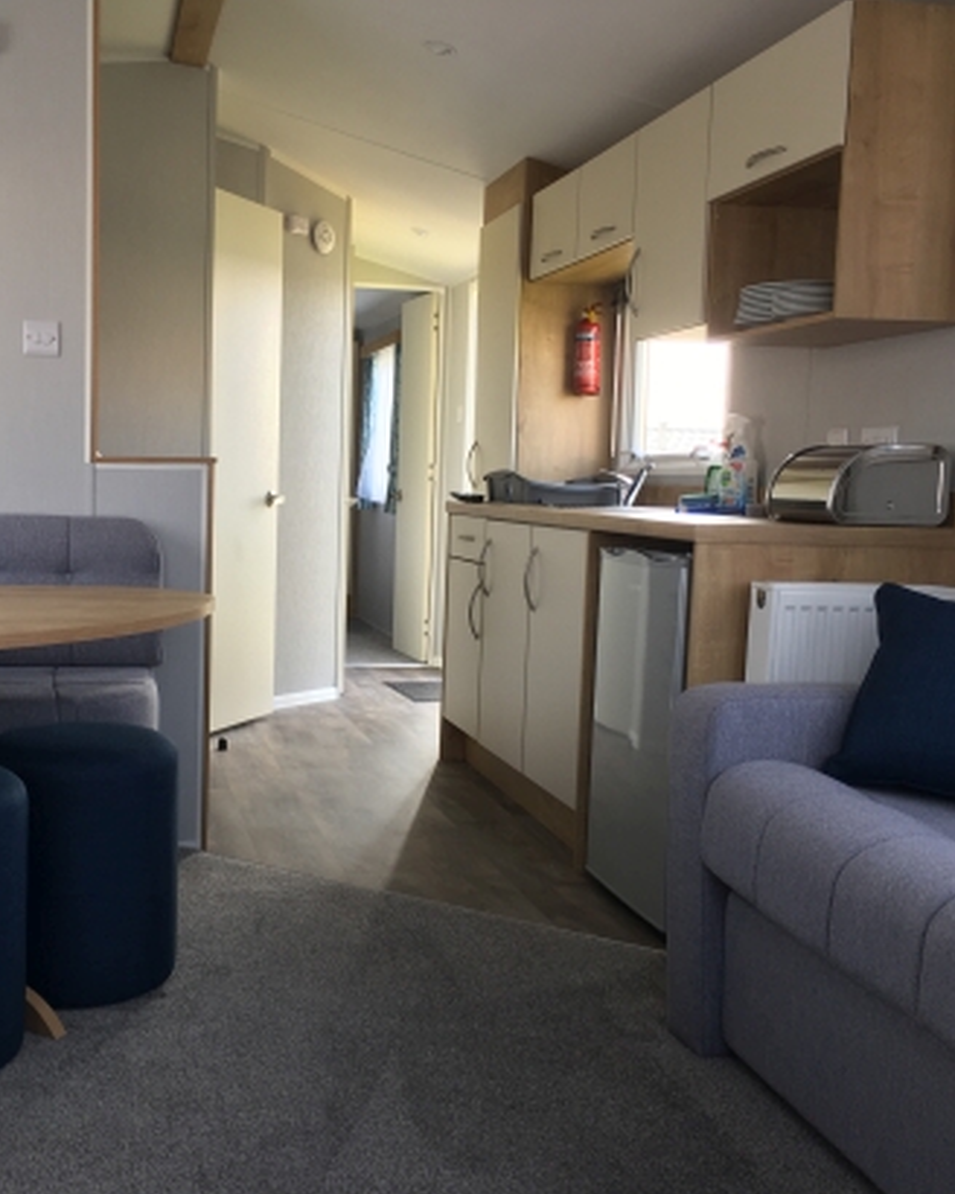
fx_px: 1343
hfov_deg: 38.7
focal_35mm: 38
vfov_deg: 47.9
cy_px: 598
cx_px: 323
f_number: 2.2
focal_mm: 4.15
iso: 32
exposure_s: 1/50
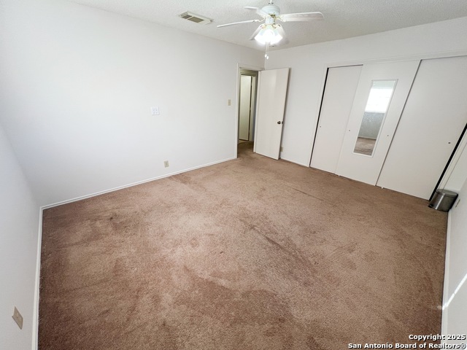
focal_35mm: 13
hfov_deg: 106.2
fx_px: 175
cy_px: 175
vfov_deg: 89.9
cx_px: 234
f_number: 1.8
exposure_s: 1/120
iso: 125
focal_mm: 1.57
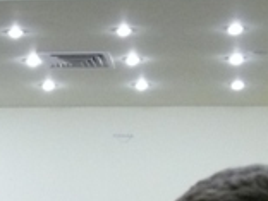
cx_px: -271
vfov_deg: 7.3
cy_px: 450
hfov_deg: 9.5
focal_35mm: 194
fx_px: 1502
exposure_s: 1/30
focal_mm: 7.4
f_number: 2.8
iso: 400
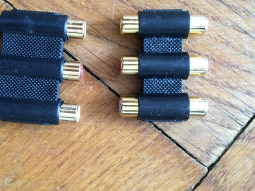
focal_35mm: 43
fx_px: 317
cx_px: 89
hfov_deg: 43.3
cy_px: 76
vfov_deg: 33.5
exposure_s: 1/25
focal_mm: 4.15
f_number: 2.2
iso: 320
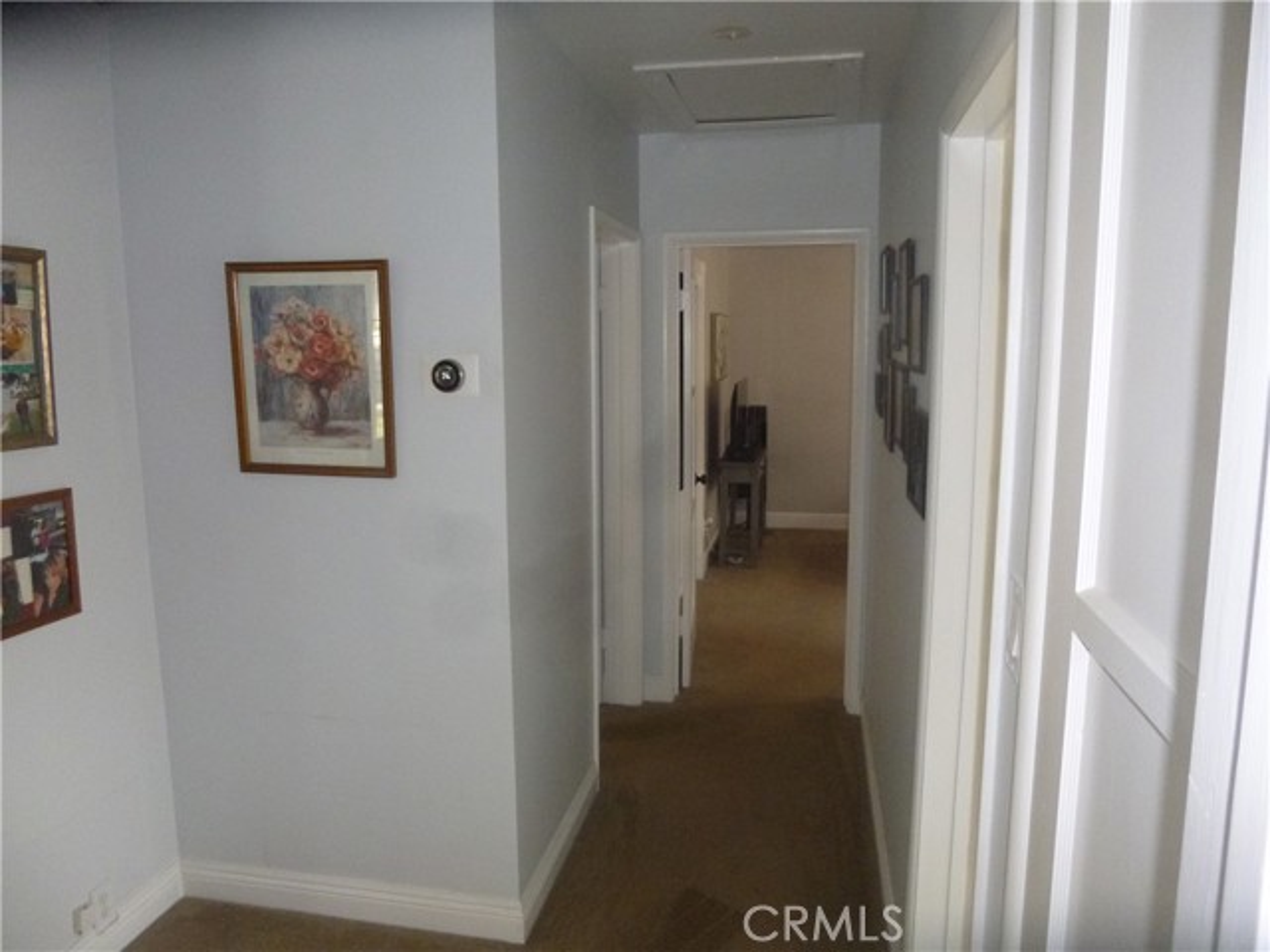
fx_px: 917
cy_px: 476
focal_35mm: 25
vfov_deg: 54.9
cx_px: 635
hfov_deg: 69.4
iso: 400
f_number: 3.1
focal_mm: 4.5
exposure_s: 1/60
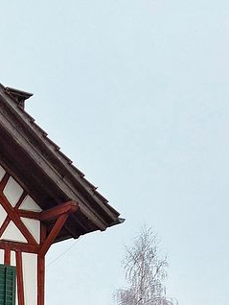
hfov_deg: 12.2
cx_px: -262
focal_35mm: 104
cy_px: 482
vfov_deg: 16.8
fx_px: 916
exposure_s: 1/1756
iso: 80
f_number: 1.8
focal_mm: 5.4
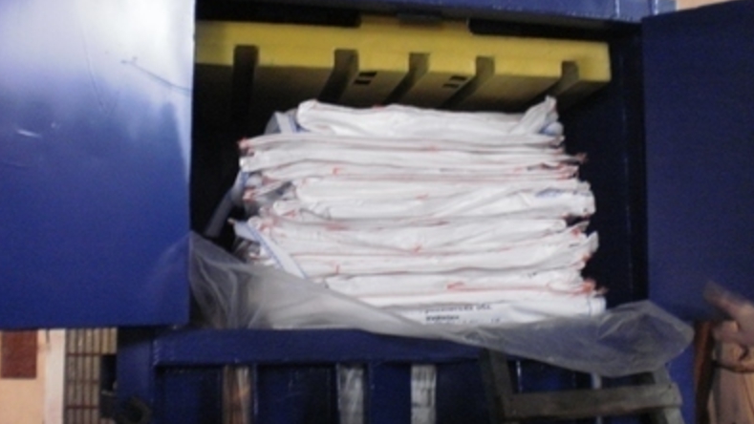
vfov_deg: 28.4
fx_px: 840
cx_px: 377
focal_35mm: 42
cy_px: 206
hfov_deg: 48.4
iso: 640
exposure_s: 1/15
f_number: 3.1
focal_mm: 6.3
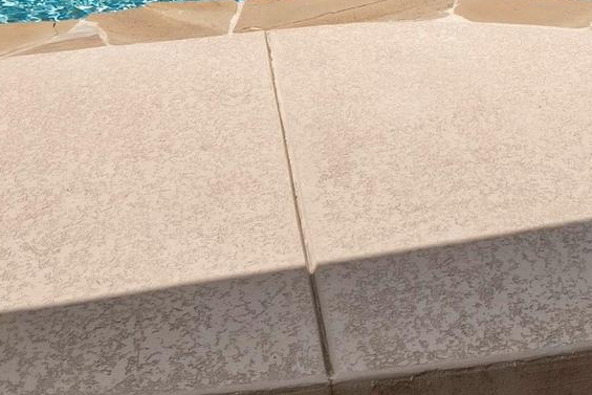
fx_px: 954
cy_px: -280
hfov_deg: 33.9
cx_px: 429
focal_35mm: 58
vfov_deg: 18.9
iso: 200
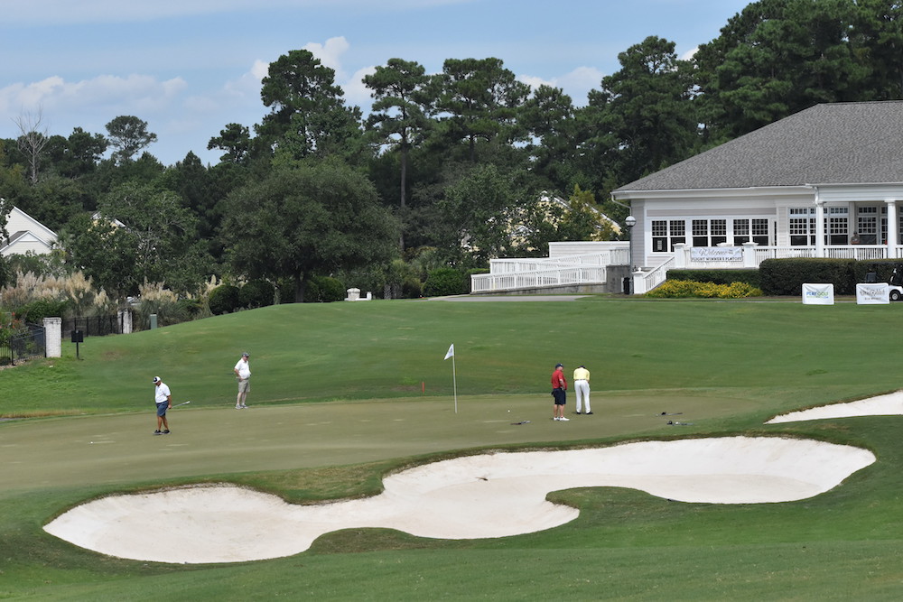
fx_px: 2634
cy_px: 301
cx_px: 452
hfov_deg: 19.5
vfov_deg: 13.0
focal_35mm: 105
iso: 1800
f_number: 10
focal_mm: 70
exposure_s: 1/3200
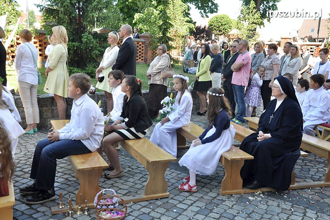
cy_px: 110
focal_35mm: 36
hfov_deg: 53.2
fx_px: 330
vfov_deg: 36.8
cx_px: 165
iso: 400
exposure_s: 1/200
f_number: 7.1
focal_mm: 24
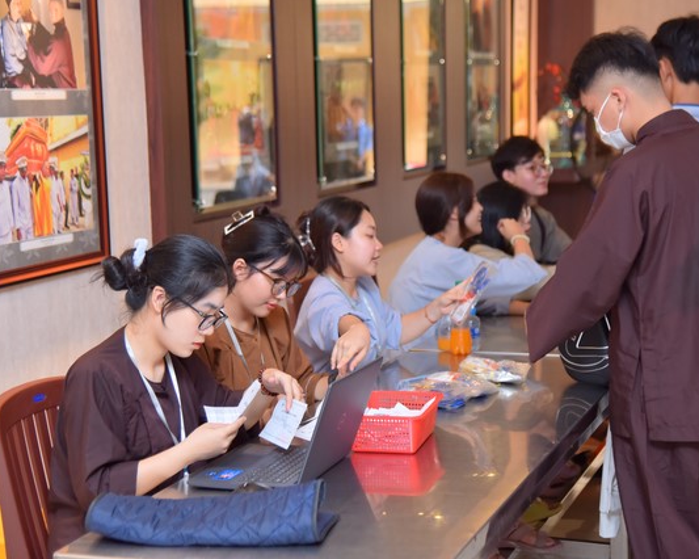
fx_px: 1468
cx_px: 369
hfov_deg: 26.8
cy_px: 276
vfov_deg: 21.5
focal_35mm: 71
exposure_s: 1/200
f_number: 4.5
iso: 640
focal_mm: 62
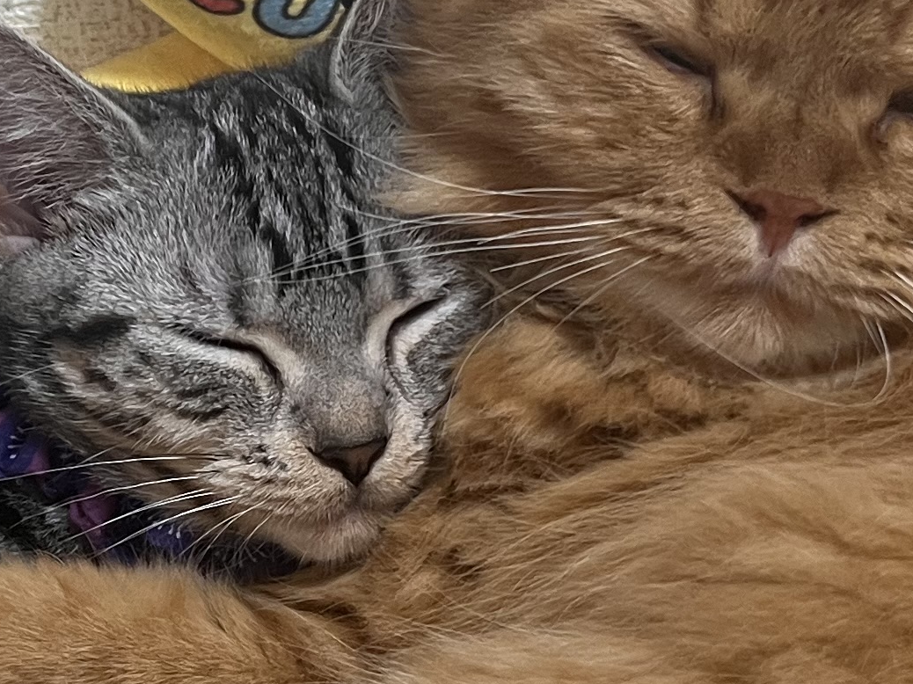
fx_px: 2663
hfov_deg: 19.4
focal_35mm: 101
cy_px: 695
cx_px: 409
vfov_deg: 14.4
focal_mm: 5.7
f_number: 1.5
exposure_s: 1/61
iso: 125
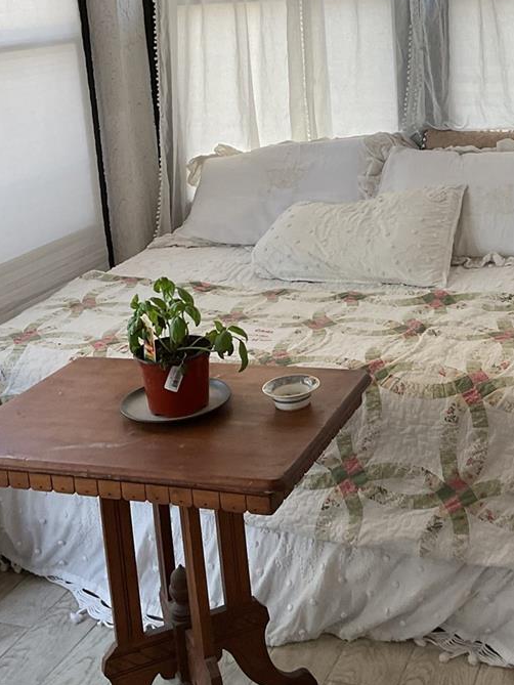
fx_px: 1029
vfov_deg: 36.0
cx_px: 327
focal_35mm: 52
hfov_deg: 27.9
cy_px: 172
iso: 40
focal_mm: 3
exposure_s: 1/60
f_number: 1.8
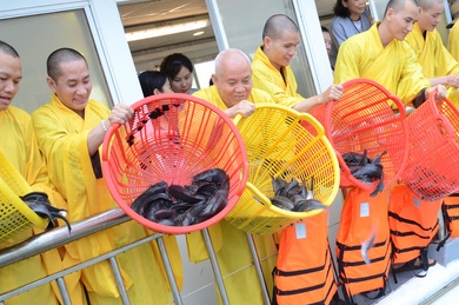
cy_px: 218
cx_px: 327
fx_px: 764
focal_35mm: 60
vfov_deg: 22.4
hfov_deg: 33.0
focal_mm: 24
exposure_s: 1/100
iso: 800
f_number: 3.8
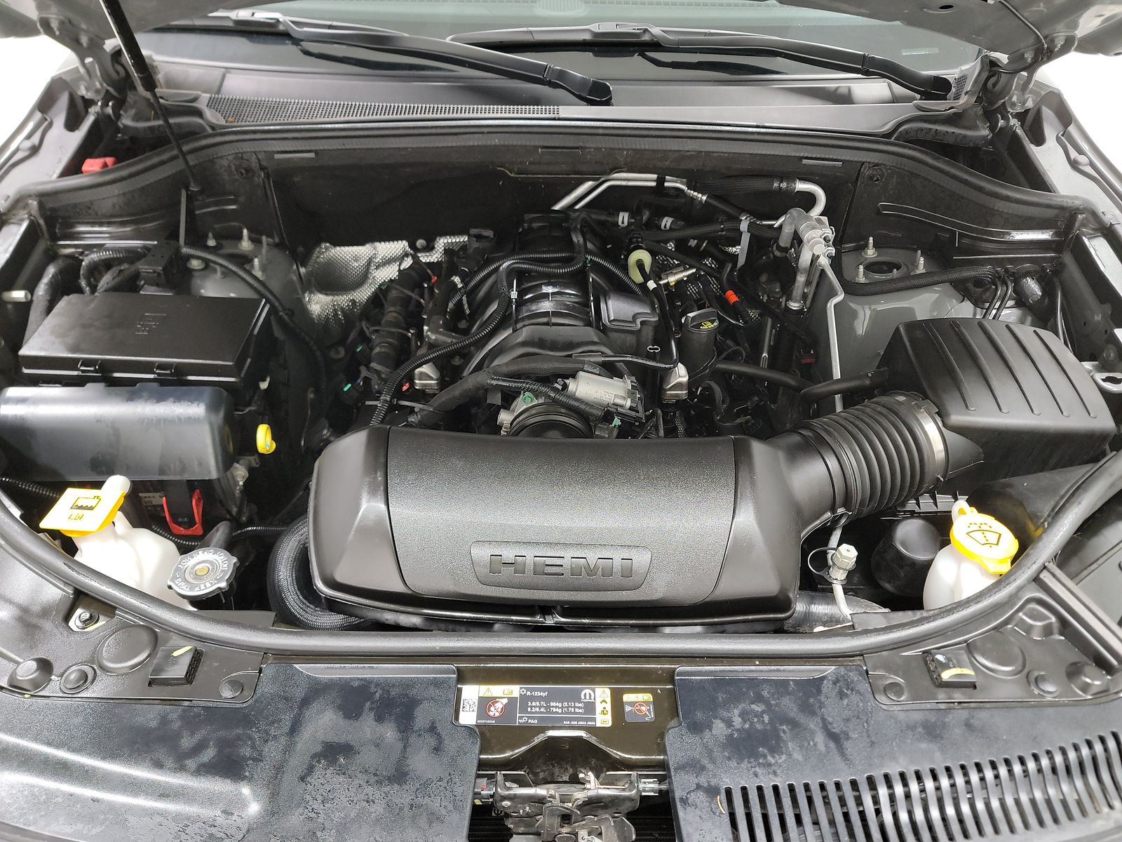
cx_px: 561
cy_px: 421
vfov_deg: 56.8
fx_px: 778
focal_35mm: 24
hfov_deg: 71.6
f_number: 1.8
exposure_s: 1/59
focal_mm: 6.7
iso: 479
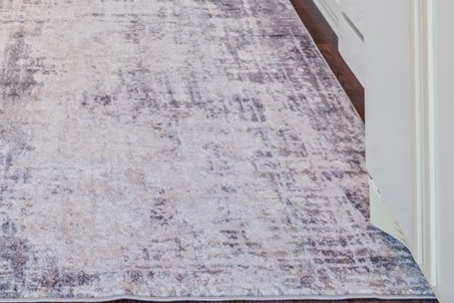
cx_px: 80
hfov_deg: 25.1
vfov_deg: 13.8
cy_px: -358
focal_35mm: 79
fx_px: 999
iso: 200
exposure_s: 1/5
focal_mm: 17.7
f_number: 9
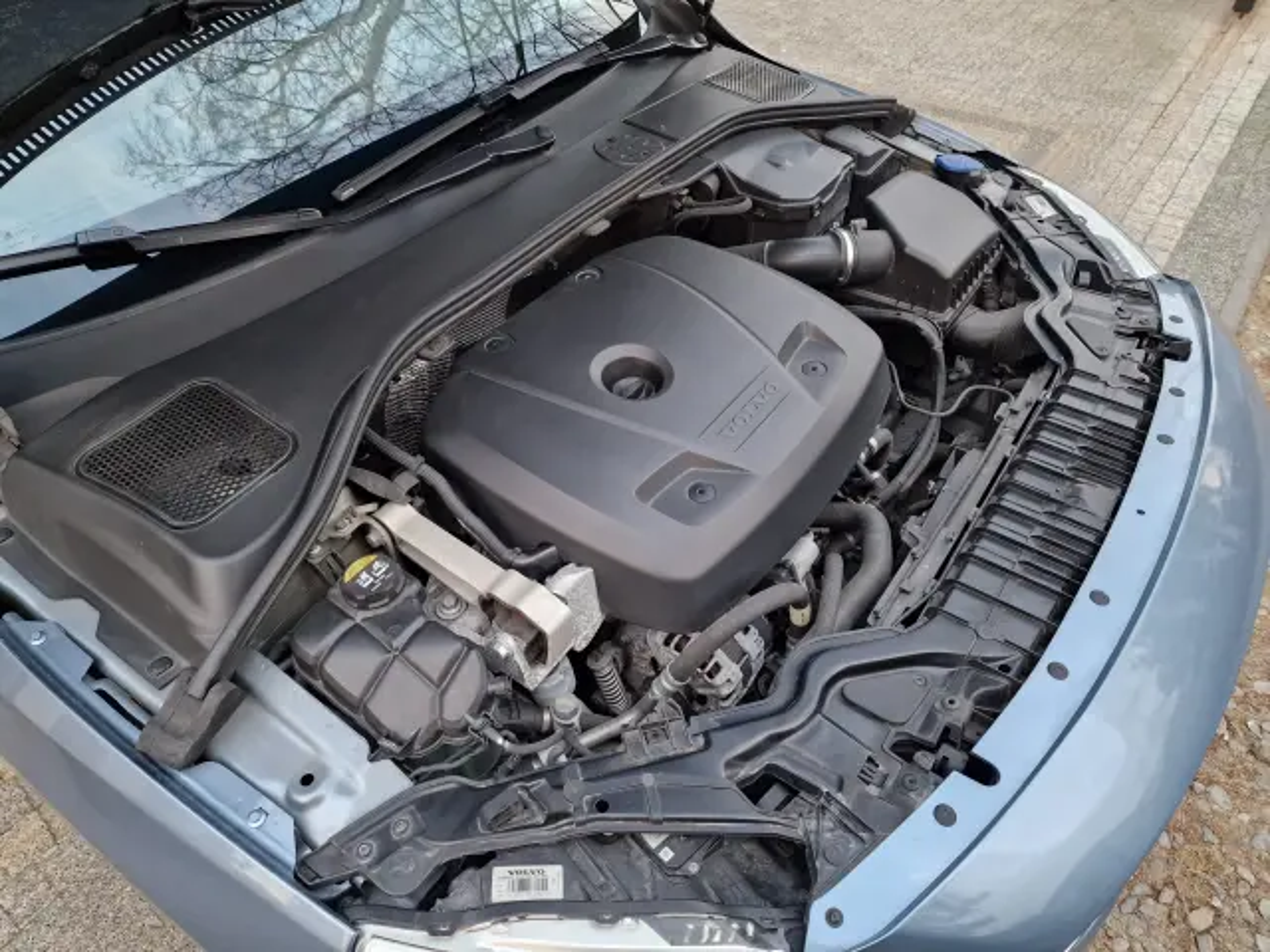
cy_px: 476
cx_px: 635
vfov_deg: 58.9
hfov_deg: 73.9
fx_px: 844
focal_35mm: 23
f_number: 1.8
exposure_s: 1/100
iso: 400
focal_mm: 6.4
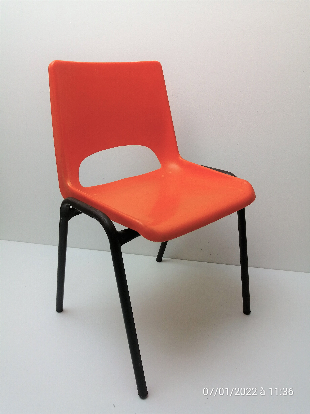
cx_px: 155
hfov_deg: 53.1
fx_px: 310
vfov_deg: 67.3
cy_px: 207
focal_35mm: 26
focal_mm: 3.64
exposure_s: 1/100
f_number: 1.8
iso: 80
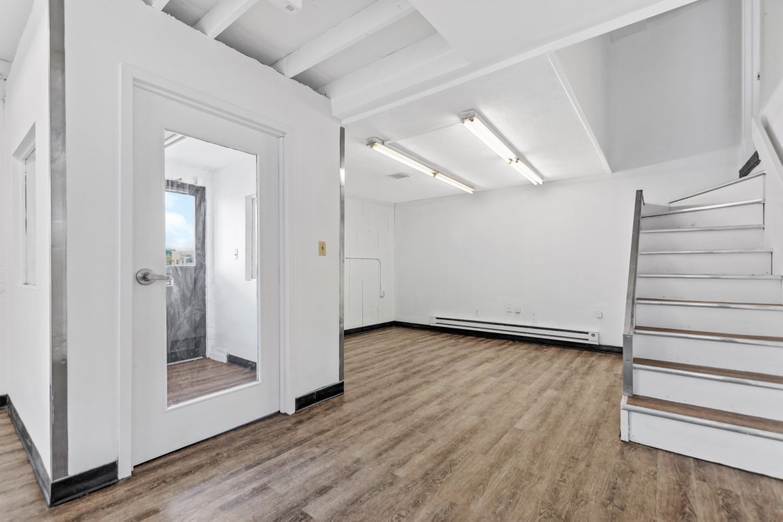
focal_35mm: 15
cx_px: 392
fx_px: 326
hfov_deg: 100.4
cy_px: 261
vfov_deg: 77.3
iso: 250
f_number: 4
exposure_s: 1/60
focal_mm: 10
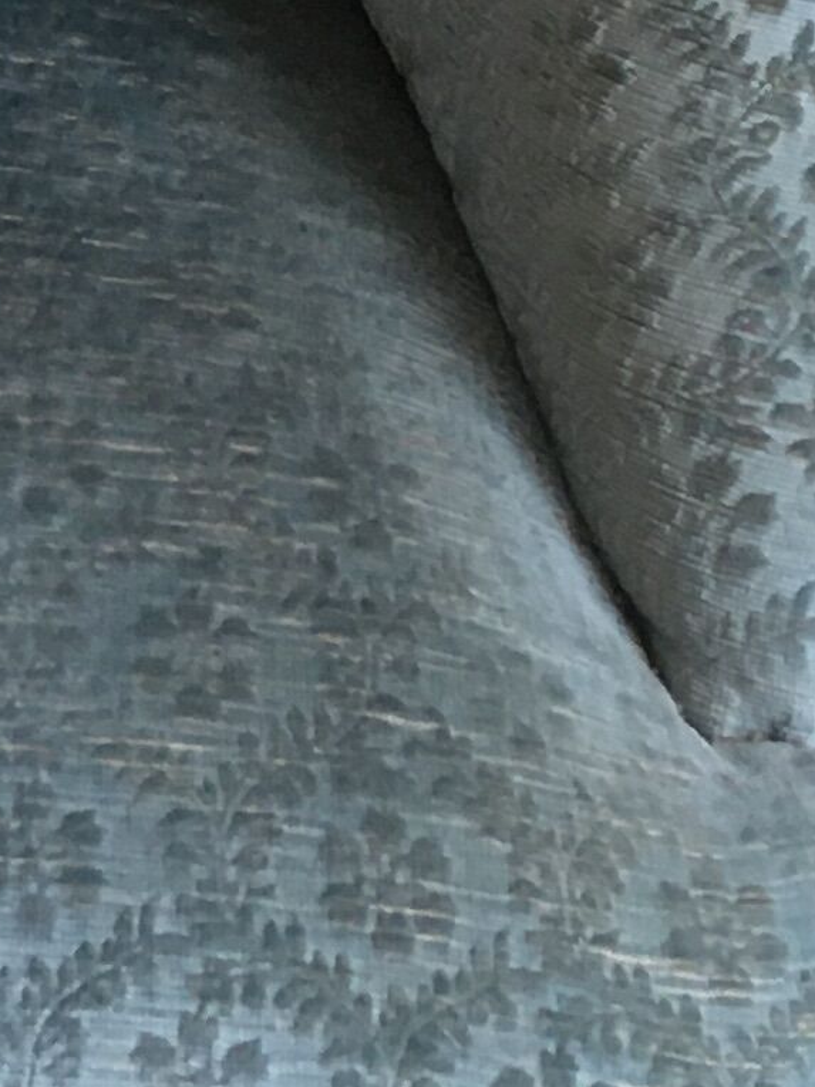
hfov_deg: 9.5
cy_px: -388
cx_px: -284
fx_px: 4803
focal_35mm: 153
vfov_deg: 12.4
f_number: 2.2
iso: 125
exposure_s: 1/33
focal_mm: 4.15
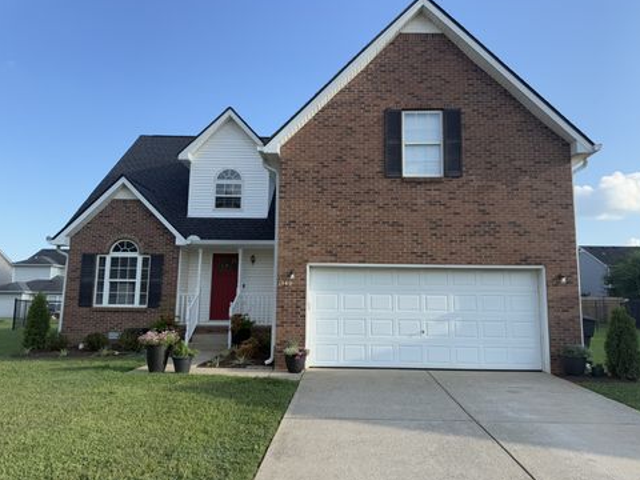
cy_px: 237
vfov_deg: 54.9
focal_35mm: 25
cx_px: 329
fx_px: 462
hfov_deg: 69.4
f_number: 1.78
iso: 80
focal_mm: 6.76
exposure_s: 1/2000
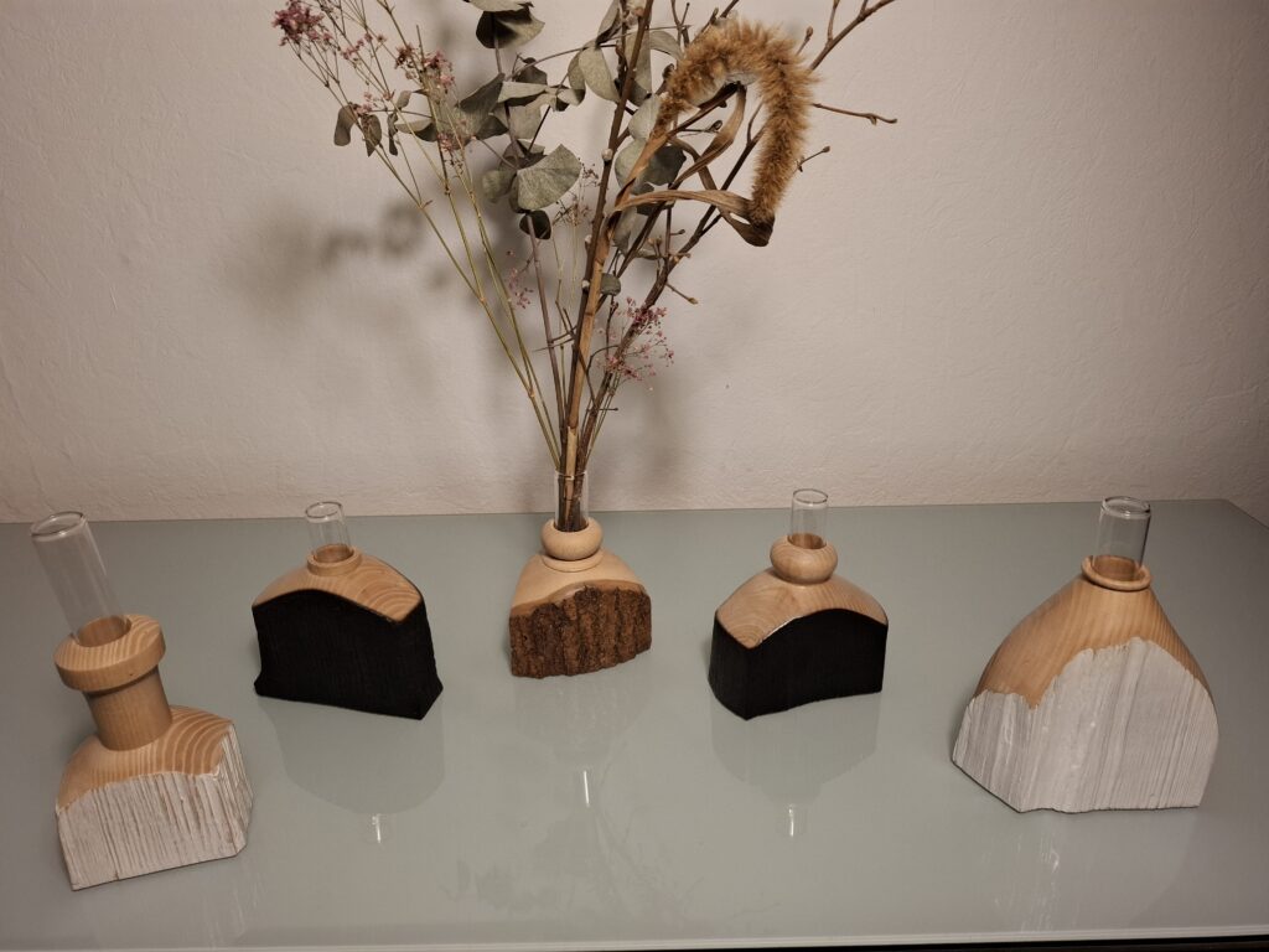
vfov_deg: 58.9
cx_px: 634
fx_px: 843
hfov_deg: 73.9
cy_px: 476
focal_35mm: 23
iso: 200
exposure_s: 1/60
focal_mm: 5.54
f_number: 1.8
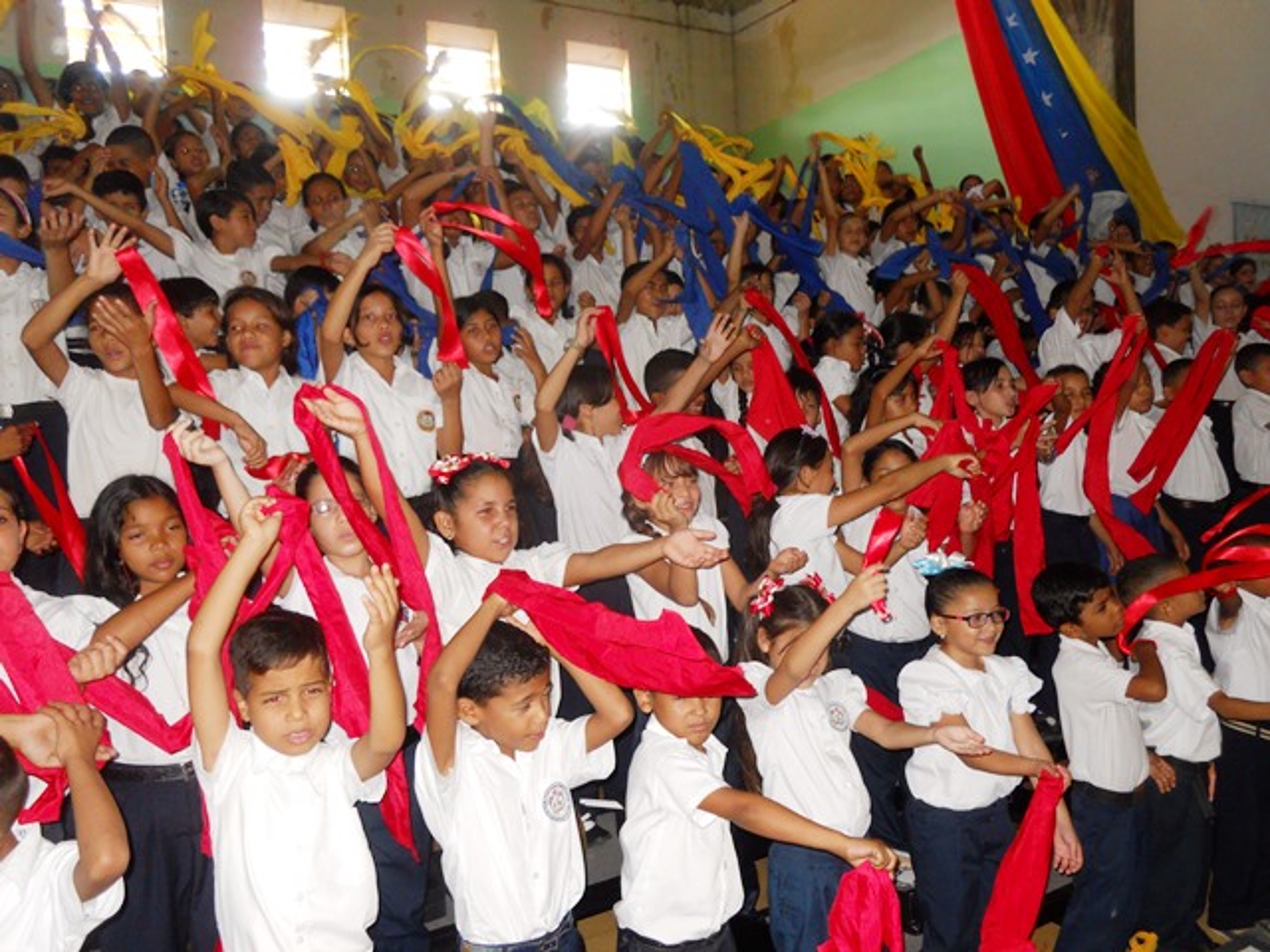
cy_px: 476
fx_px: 1027
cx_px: 635
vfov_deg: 49.7
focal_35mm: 28
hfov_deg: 63.4
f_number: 2.7
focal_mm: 5
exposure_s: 1/25
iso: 250
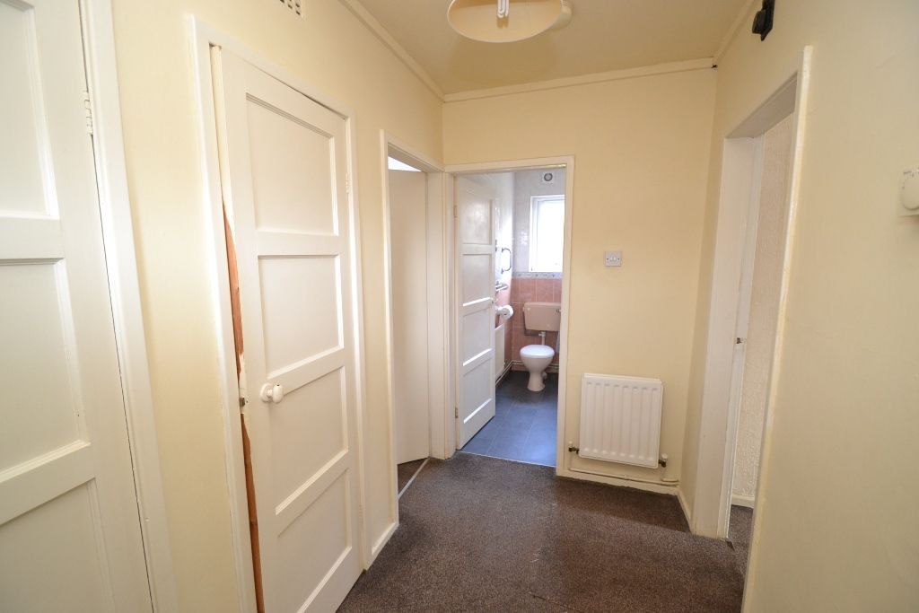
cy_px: 306
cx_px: 460
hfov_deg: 100.4
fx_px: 383
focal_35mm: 15
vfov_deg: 77.3
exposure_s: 1/60
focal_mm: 10
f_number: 3.5
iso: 1250
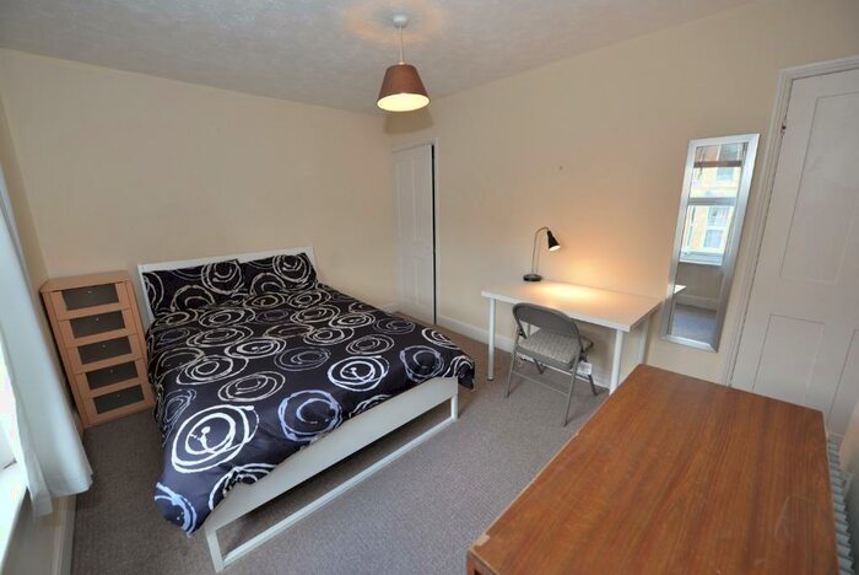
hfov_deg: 104.2
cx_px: 430
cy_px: 288
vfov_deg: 81.3
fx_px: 334
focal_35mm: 14
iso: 250
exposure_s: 1/60
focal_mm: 14
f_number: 4
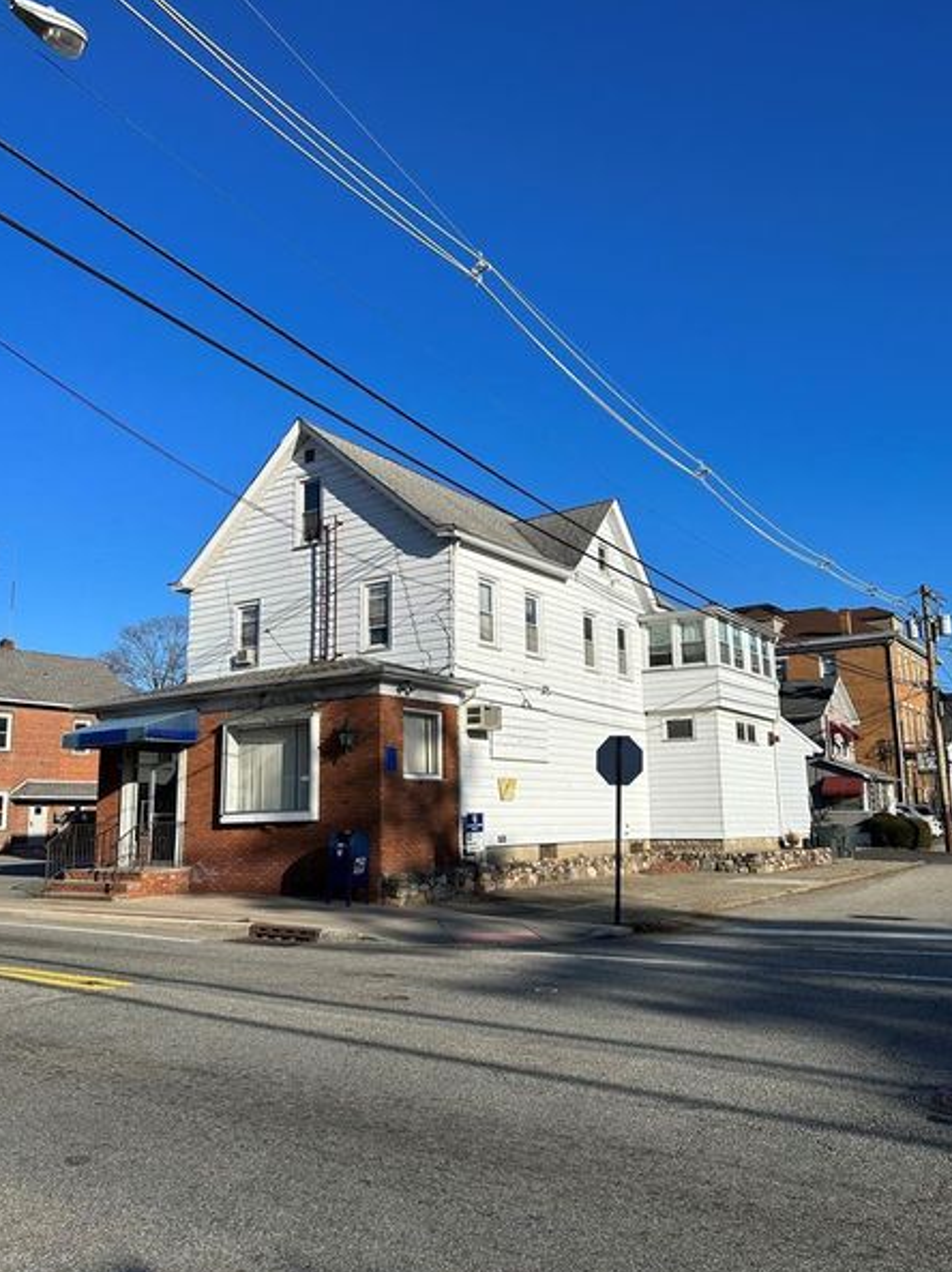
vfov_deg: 65.4
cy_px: 645
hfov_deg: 51.3
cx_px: 459
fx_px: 991
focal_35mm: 27
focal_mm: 6.86
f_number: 1.78
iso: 80
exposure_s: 1/7042
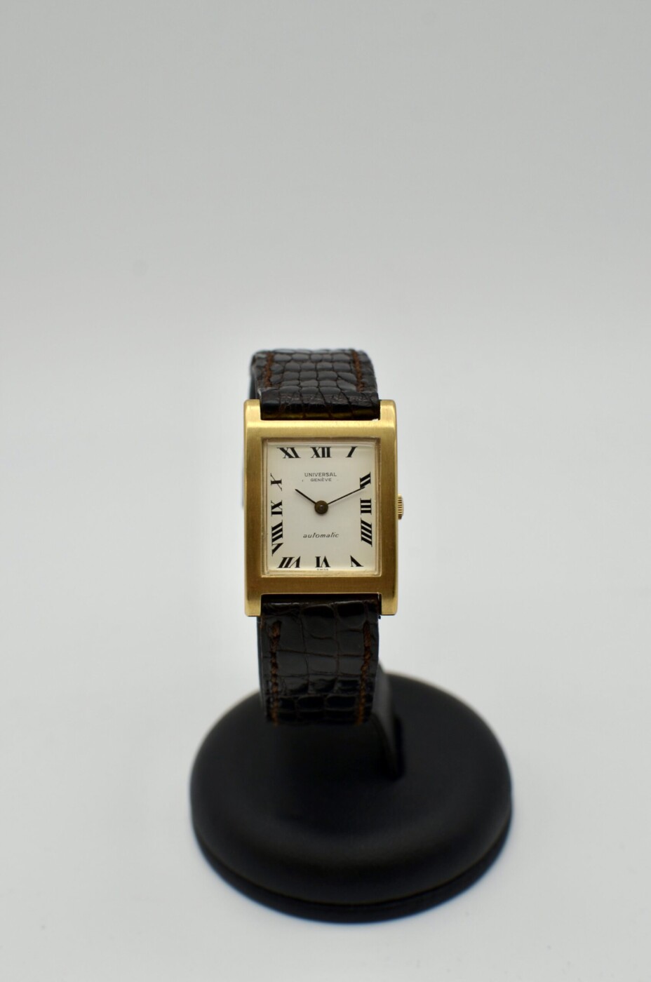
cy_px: 491
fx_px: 1430
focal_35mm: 52
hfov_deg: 25.7
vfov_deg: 37.9
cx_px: 326
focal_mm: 35
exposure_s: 1/125
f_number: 5.6
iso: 200
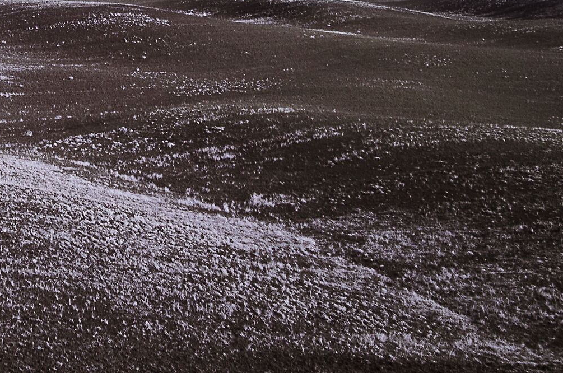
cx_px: -70
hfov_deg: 22.3
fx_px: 1342
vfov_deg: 15.6
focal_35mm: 86
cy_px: 21
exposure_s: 1/60
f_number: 9
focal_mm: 24
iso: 200
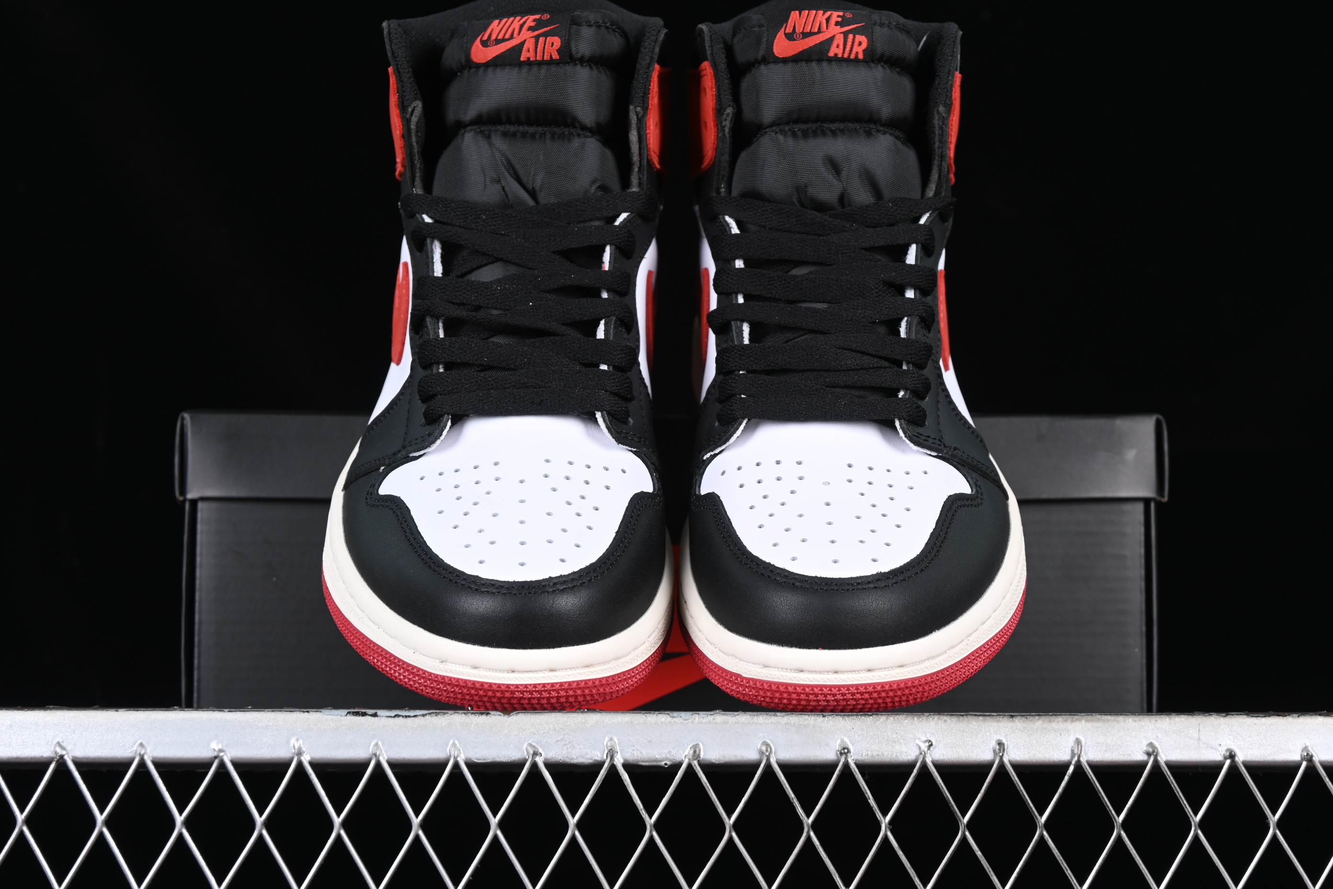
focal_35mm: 75
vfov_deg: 18.2
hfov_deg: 27.0
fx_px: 2777
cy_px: 444
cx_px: 666
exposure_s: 1/60
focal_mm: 50
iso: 160
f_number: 7.1
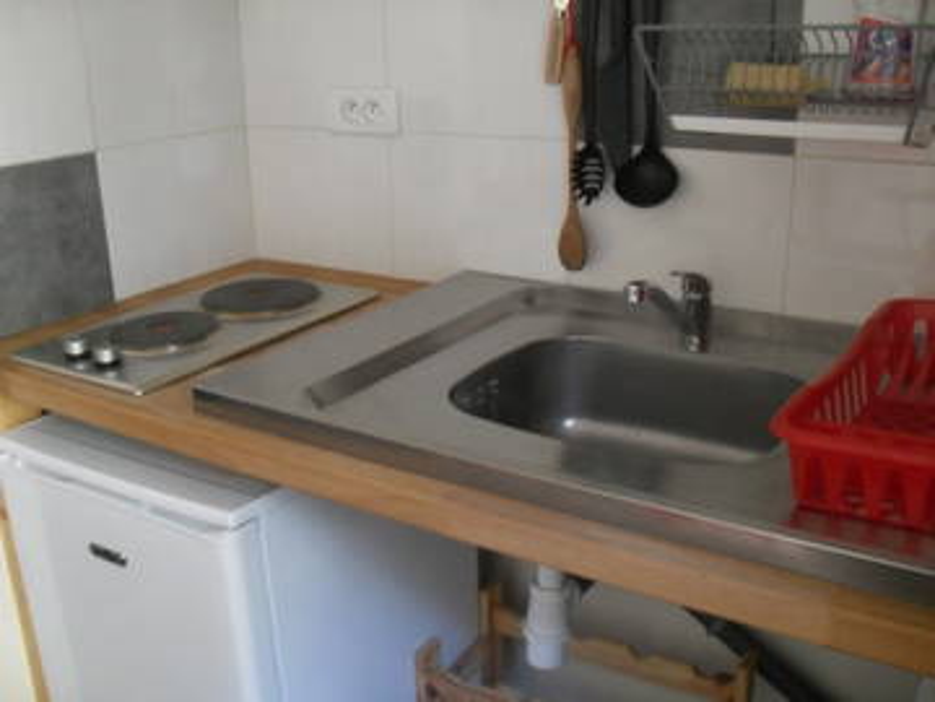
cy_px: 351
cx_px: 468
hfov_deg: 52.6
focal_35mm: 35
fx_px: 945
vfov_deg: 40.7
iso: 320
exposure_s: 1/15
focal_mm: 6.2
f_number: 2.8
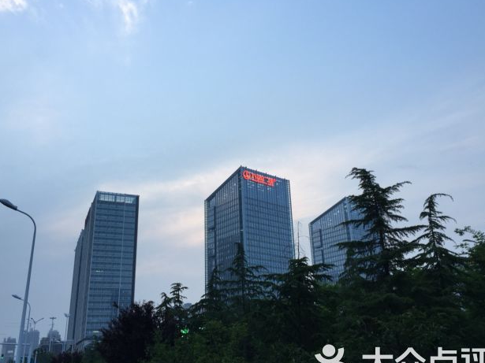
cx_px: 237
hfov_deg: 55.4
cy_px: 197
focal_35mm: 33
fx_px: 462
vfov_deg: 42.9
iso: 32
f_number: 2.2
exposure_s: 1/120
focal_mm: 4.15
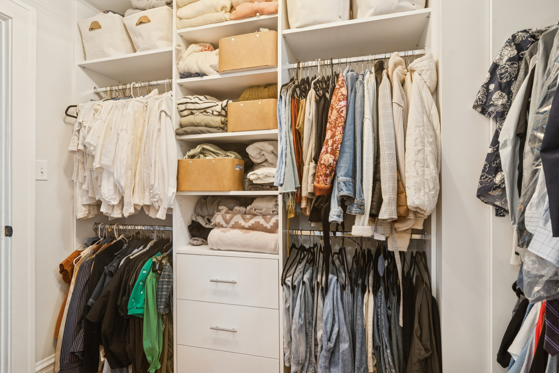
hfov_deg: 90.0
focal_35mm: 18
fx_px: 279
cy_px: 186
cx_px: 280
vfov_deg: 67.4
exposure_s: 1/6
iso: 200
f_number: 8
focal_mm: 12
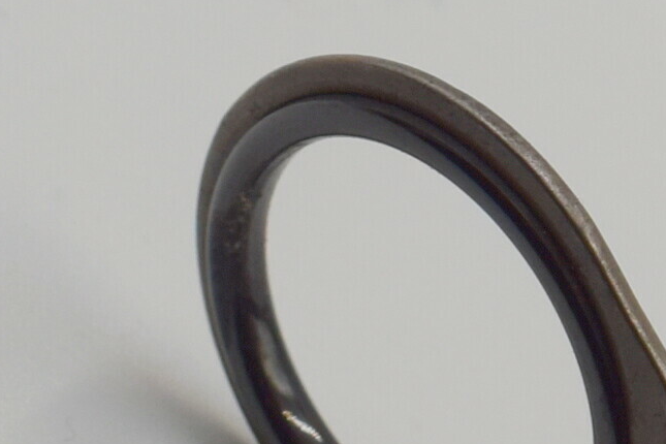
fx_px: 4643
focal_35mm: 251
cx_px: 1485
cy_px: -207
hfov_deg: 7.7
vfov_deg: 5.4
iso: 220
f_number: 8
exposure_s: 1/250
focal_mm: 24
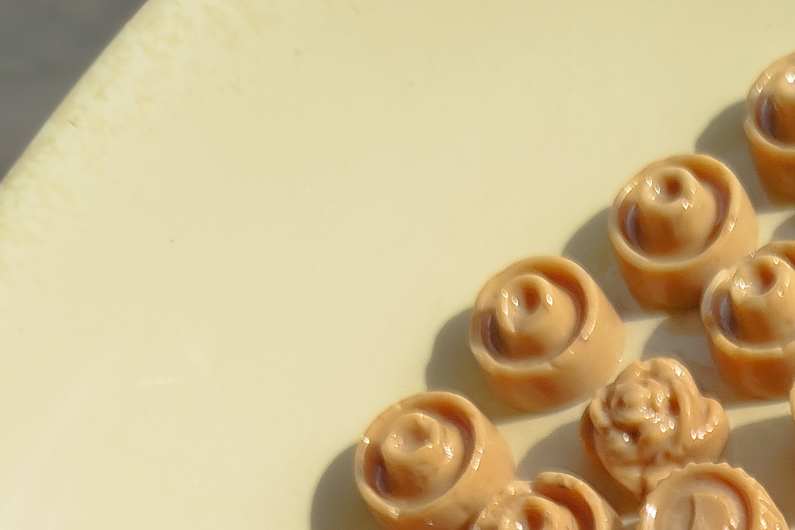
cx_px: 829
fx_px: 1833
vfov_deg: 14.3
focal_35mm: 83
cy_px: 988
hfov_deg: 23.3
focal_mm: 5.31
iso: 50
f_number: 1.7
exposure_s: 1/815
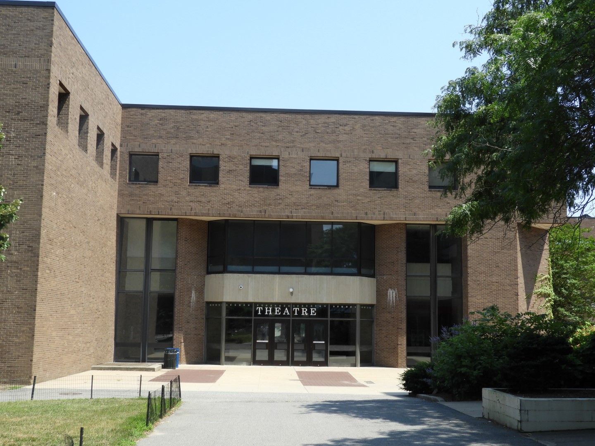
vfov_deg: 32.2
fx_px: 773
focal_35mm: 45
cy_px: 223
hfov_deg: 42.1
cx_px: 298
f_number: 4
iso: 100
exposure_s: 1/500
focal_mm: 8.1
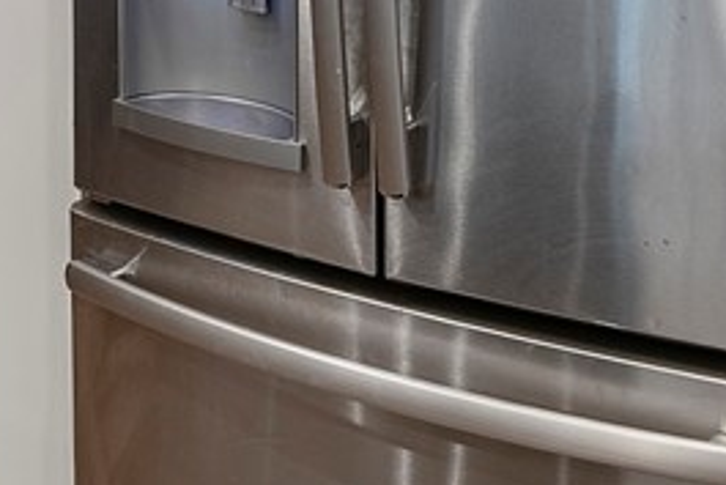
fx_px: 1735
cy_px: -416
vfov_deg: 14.0
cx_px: 311
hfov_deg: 23.6
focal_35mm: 86
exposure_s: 1/2
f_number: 14
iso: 800
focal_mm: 21
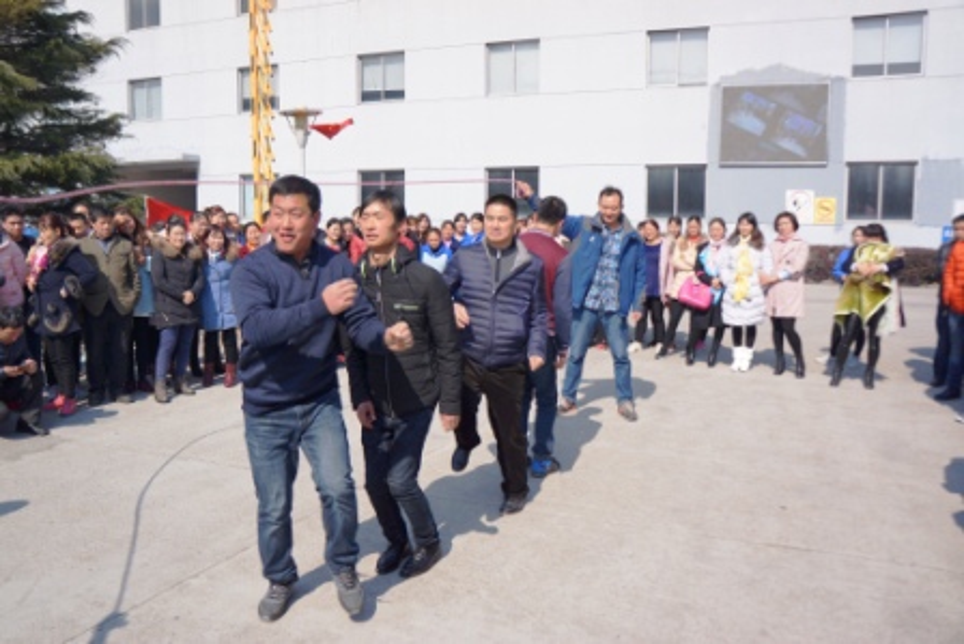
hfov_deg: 65.5
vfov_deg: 46.4
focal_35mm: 28
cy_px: 322
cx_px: 482
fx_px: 750
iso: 100
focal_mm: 19
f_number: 4.5
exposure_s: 1/640
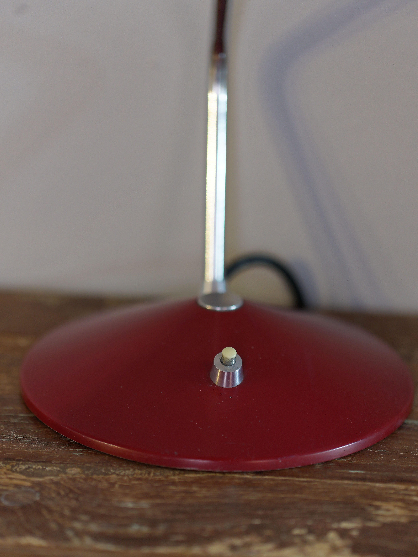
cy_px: 312
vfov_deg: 20.0
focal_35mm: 98
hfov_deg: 15.1
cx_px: 208
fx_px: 1578
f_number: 2.8
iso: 320
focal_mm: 90
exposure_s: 1/6
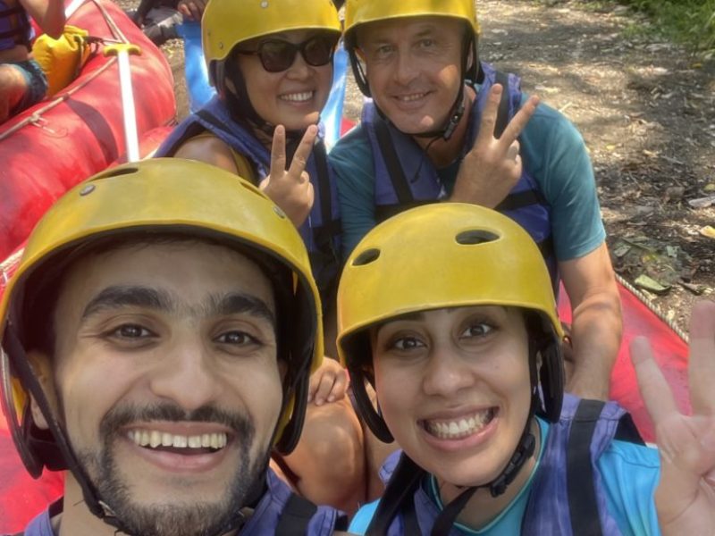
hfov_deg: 60.0
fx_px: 620
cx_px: 358
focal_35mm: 30
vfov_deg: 46.8
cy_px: 268
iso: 40
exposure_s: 1/121
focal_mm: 2.71
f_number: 2.2
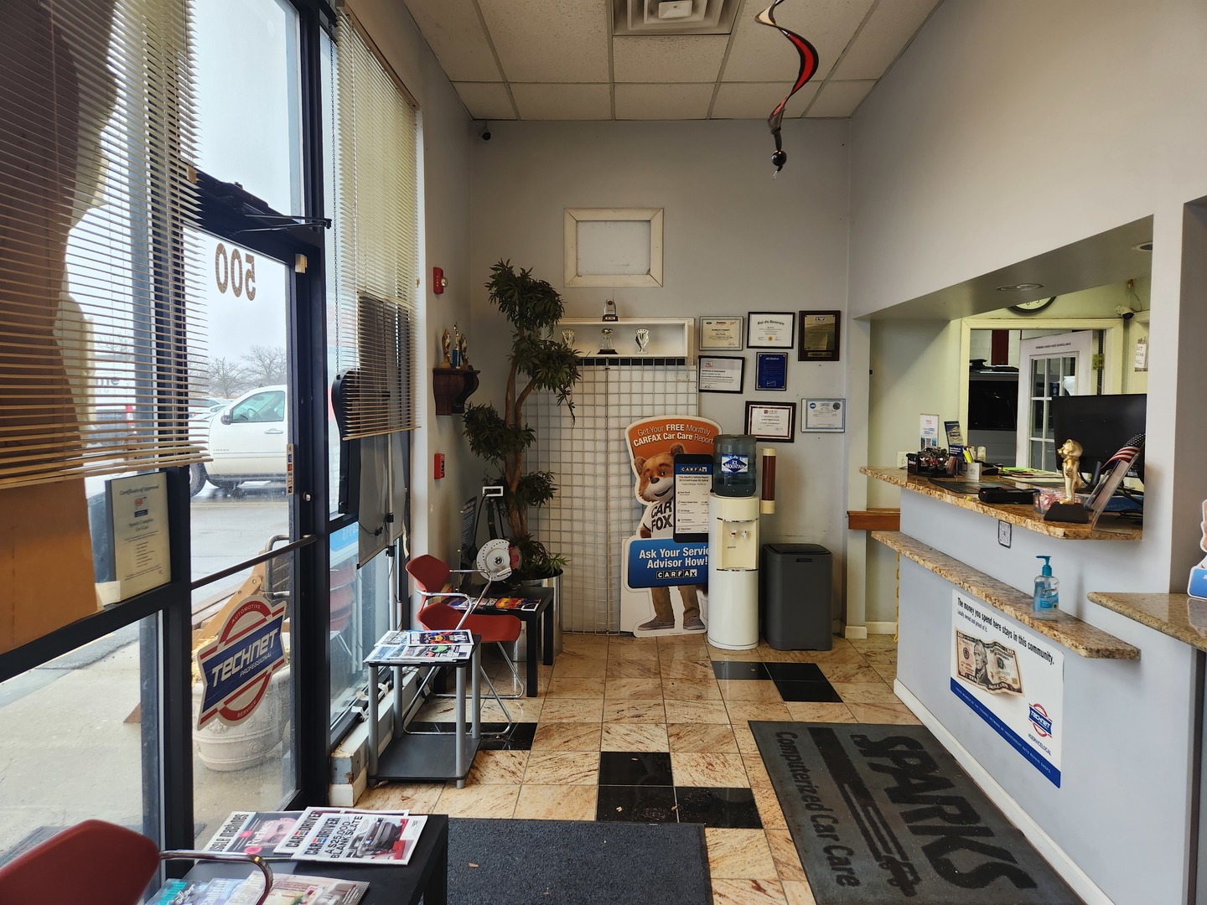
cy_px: 452
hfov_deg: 73.9
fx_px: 802
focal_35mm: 23
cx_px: 604
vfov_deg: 58.9
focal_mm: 5.4
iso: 100
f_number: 1.8
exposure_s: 1/180
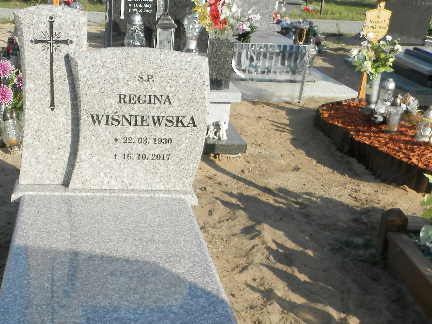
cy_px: 288
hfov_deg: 36.0
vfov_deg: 27.1
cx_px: 108
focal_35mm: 52
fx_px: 649
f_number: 3.1
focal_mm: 4.5
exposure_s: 1/800
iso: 80
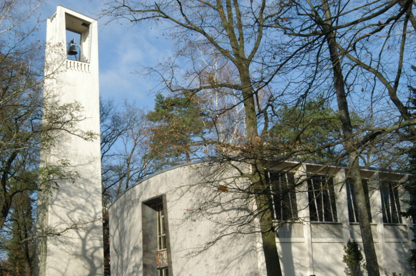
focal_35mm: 52
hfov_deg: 37.9
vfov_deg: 25.7
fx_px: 606
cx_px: 208
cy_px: 138
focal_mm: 35
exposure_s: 1/250
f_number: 22
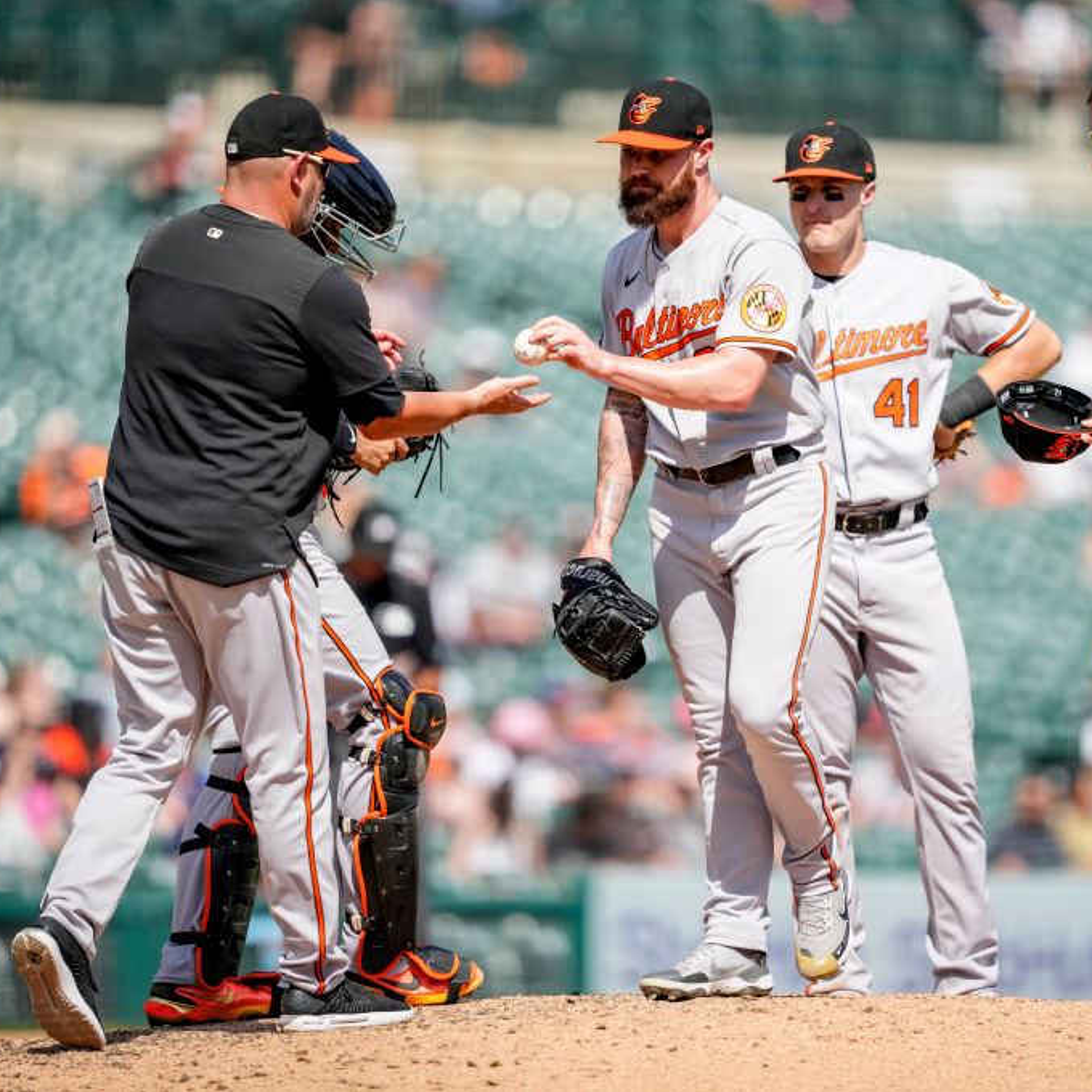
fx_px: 18273
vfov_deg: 3.4
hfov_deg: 3.4
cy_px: 545
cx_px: 695
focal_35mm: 512
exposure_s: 1/8000
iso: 640
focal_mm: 400
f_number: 2.8
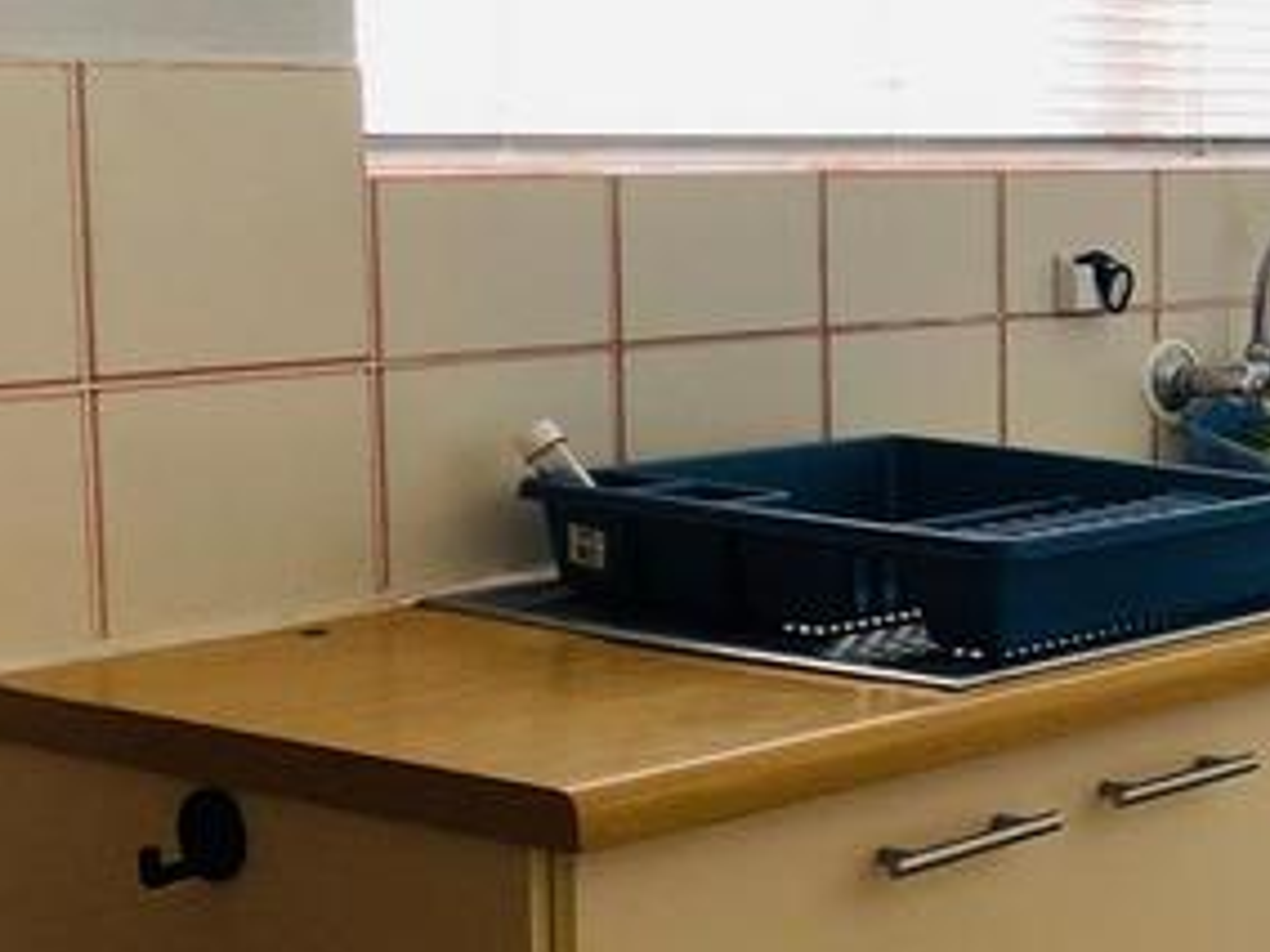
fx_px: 2898
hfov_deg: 22.5
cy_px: 469
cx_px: 1570
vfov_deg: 18.7
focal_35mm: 79
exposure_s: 1/33
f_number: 1.8
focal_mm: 3.99
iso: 20
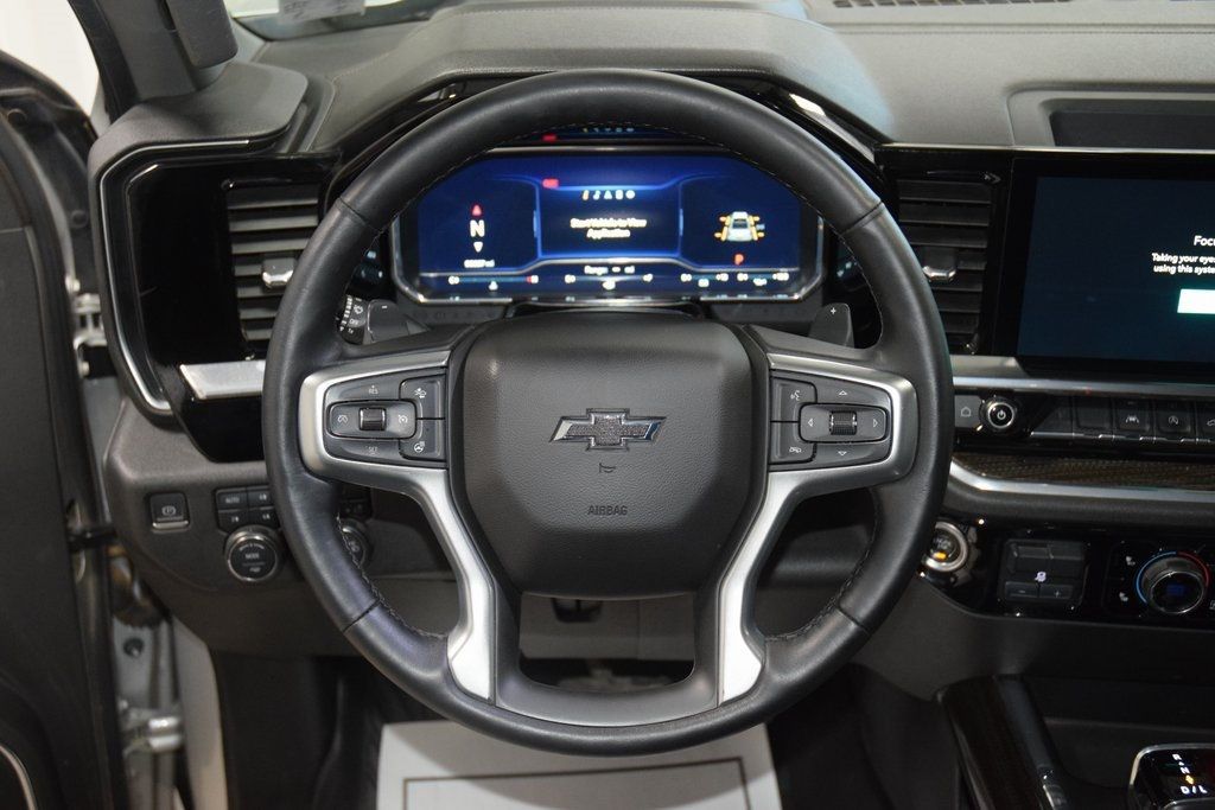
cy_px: 405
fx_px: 1367
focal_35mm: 40
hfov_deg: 47.9
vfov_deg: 33.0
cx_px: 608
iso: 2200
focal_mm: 27
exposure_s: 1/60
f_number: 3.8
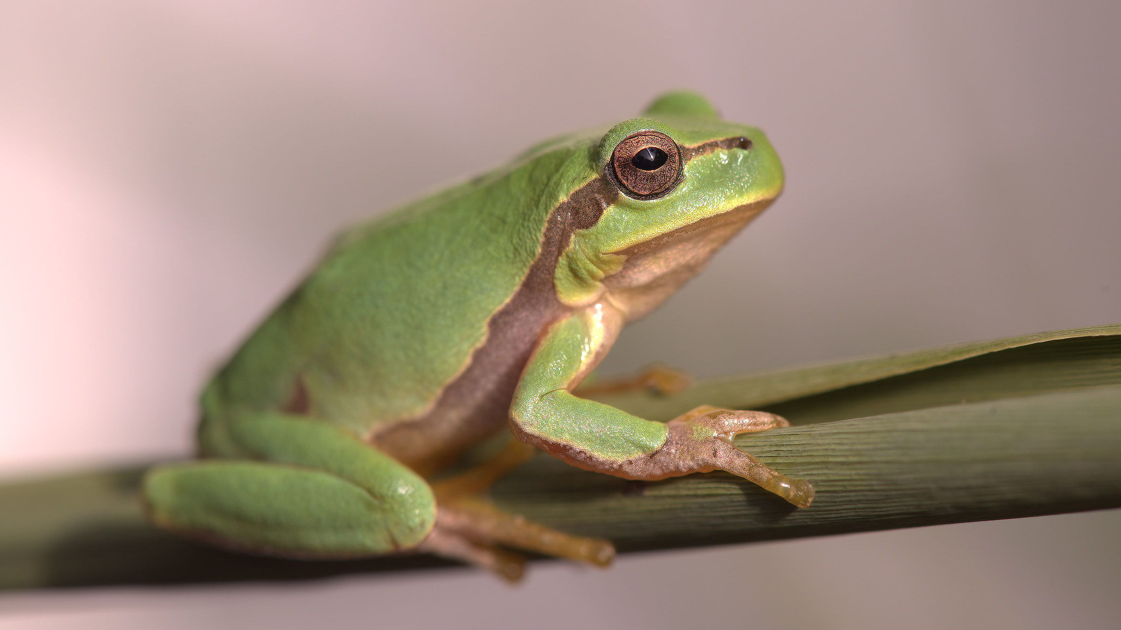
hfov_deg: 19.3
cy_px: 277
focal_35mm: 111
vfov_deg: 10.9
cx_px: 563
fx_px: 3299
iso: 640
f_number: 11
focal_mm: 105
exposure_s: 1/320
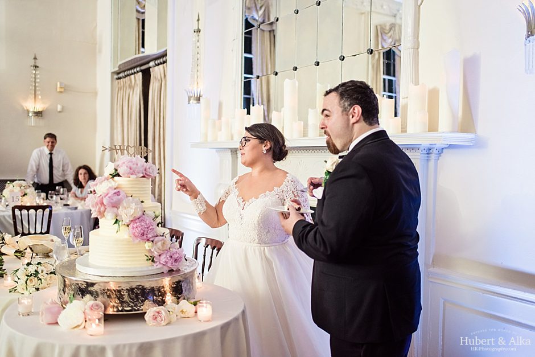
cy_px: 178
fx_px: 520
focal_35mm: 35
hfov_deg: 54.4
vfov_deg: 37.9
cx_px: 268
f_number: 1.8
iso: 500
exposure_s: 1/200
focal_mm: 35
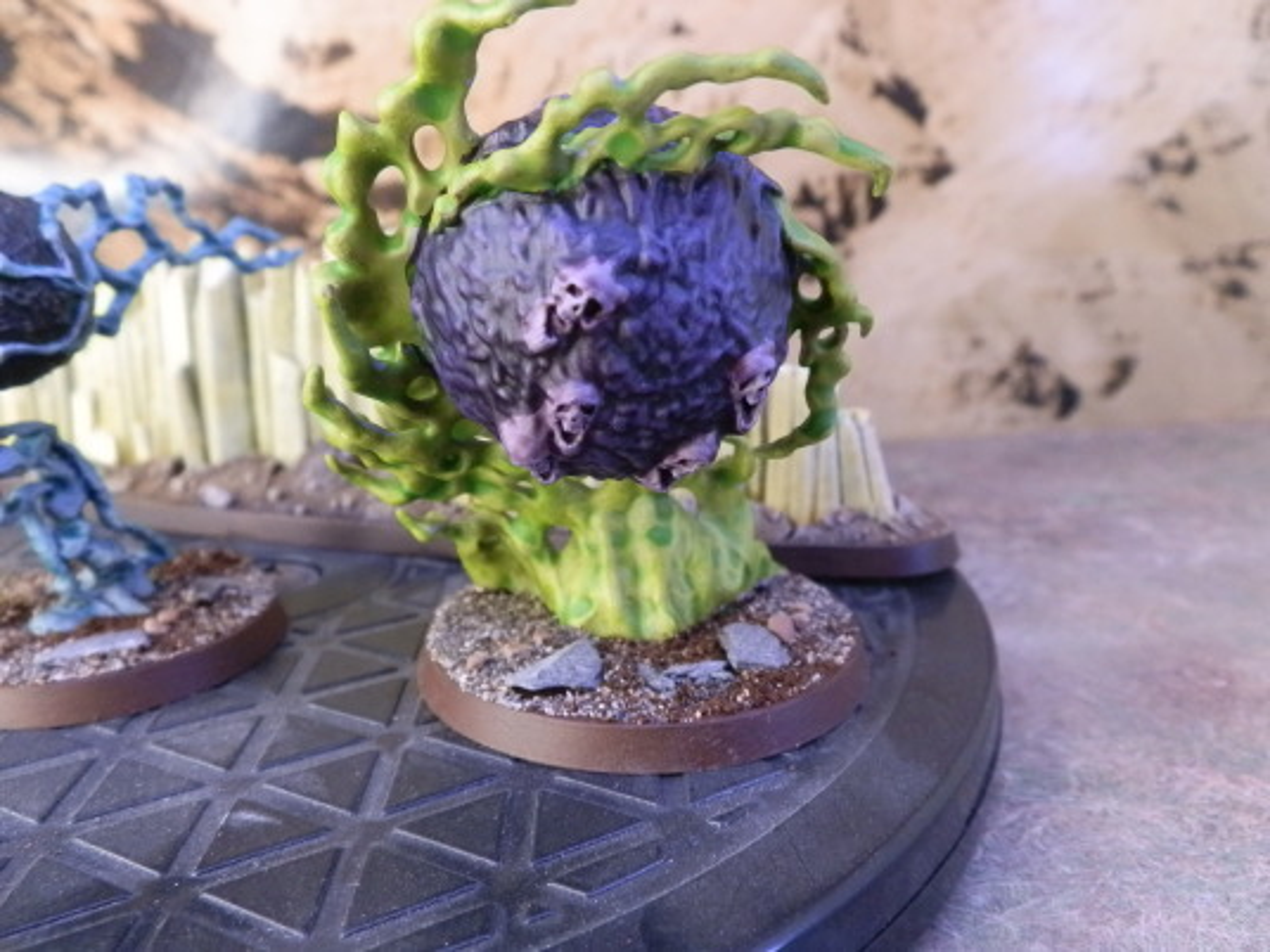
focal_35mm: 28
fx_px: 1027
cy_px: 476
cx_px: 635
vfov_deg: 49.7
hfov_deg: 63.4
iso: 400
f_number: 3.1
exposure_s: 1/60
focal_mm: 5
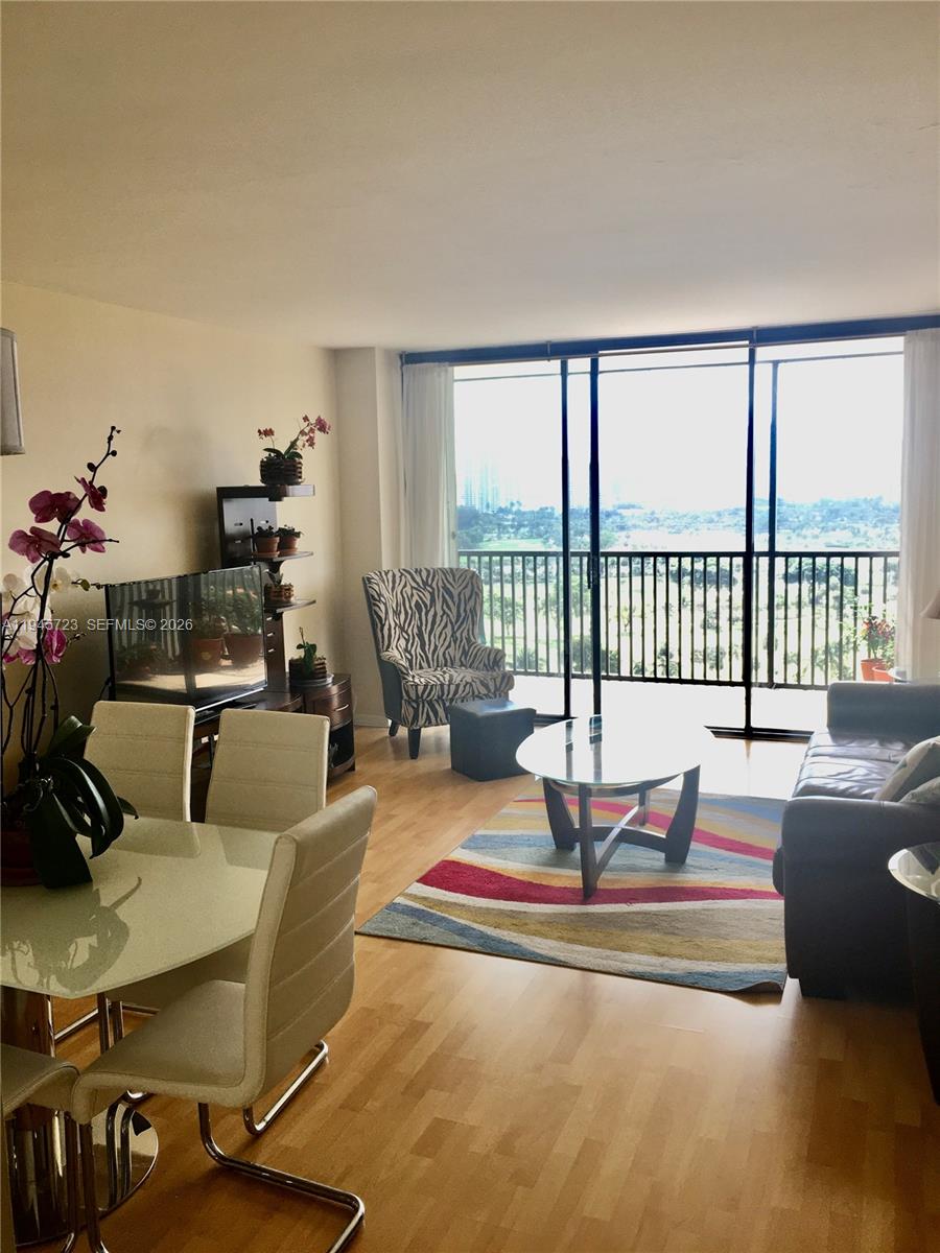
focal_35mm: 29
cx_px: 470
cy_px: 626
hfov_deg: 48.2
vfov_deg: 61.7
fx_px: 1050
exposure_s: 1/120
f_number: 2.2
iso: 32
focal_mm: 4.15
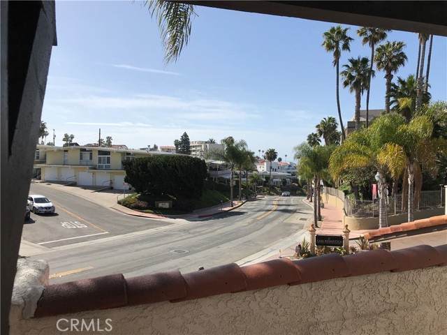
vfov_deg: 49.7
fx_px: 362
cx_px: 224
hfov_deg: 63.4
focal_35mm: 28
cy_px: 168
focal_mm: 3.99
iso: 20
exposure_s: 1/4000
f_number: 1.8
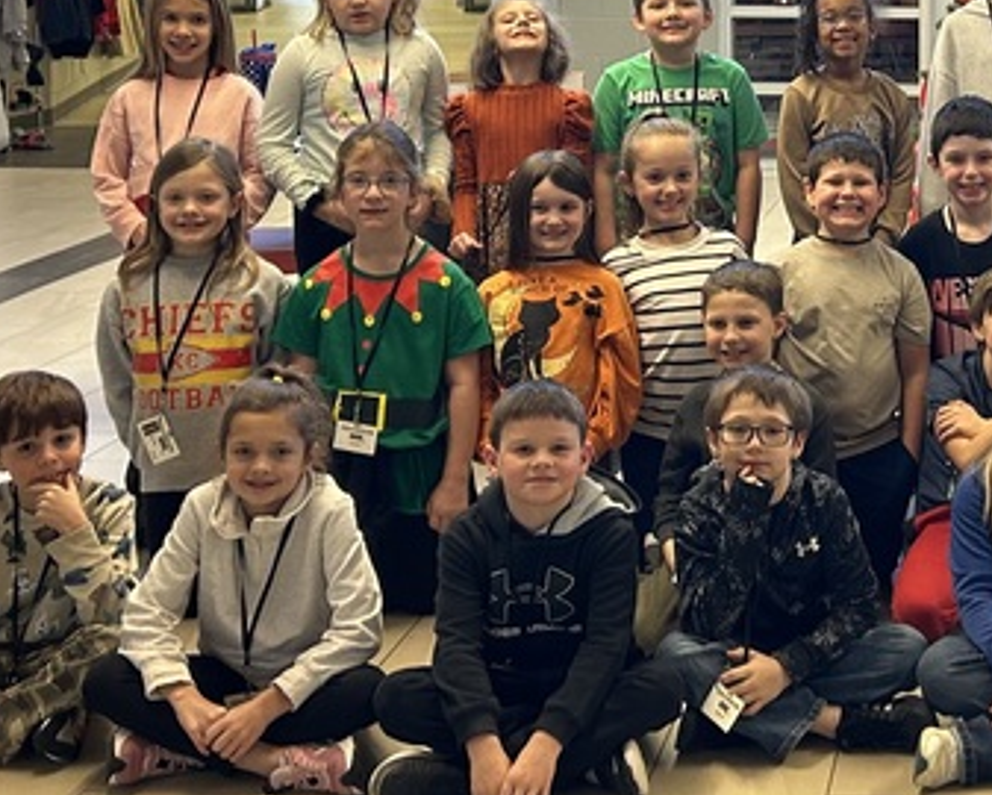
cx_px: 998
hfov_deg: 23.7
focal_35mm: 77
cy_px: 100
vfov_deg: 19.6
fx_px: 2262
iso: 100
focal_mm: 5.7
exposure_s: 1/60
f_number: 1.5
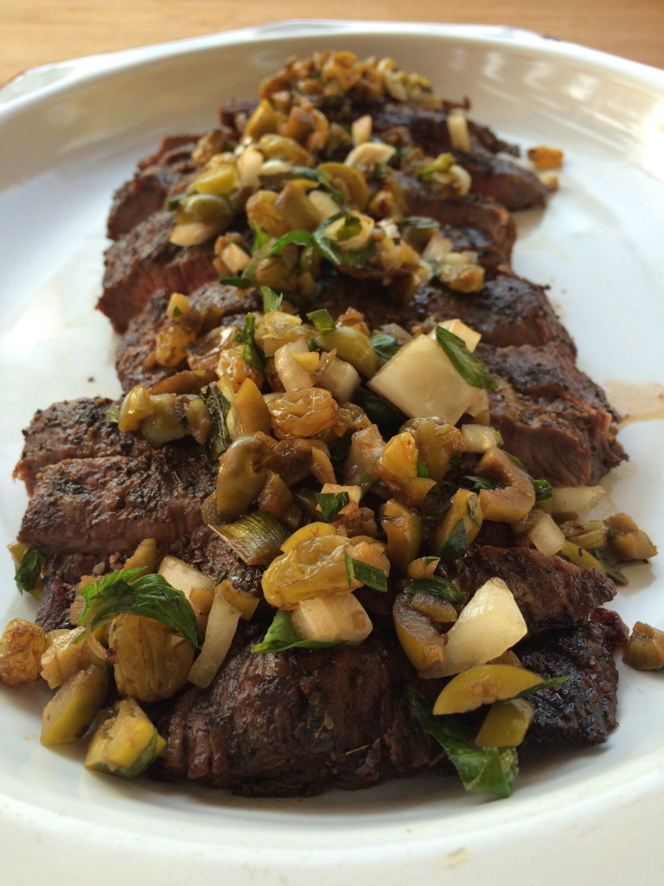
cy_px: 443
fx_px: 742
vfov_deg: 61.7
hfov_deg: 48.2
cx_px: 332
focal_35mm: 29
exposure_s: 1/60
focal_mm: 4.15
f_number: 2.2
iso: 40
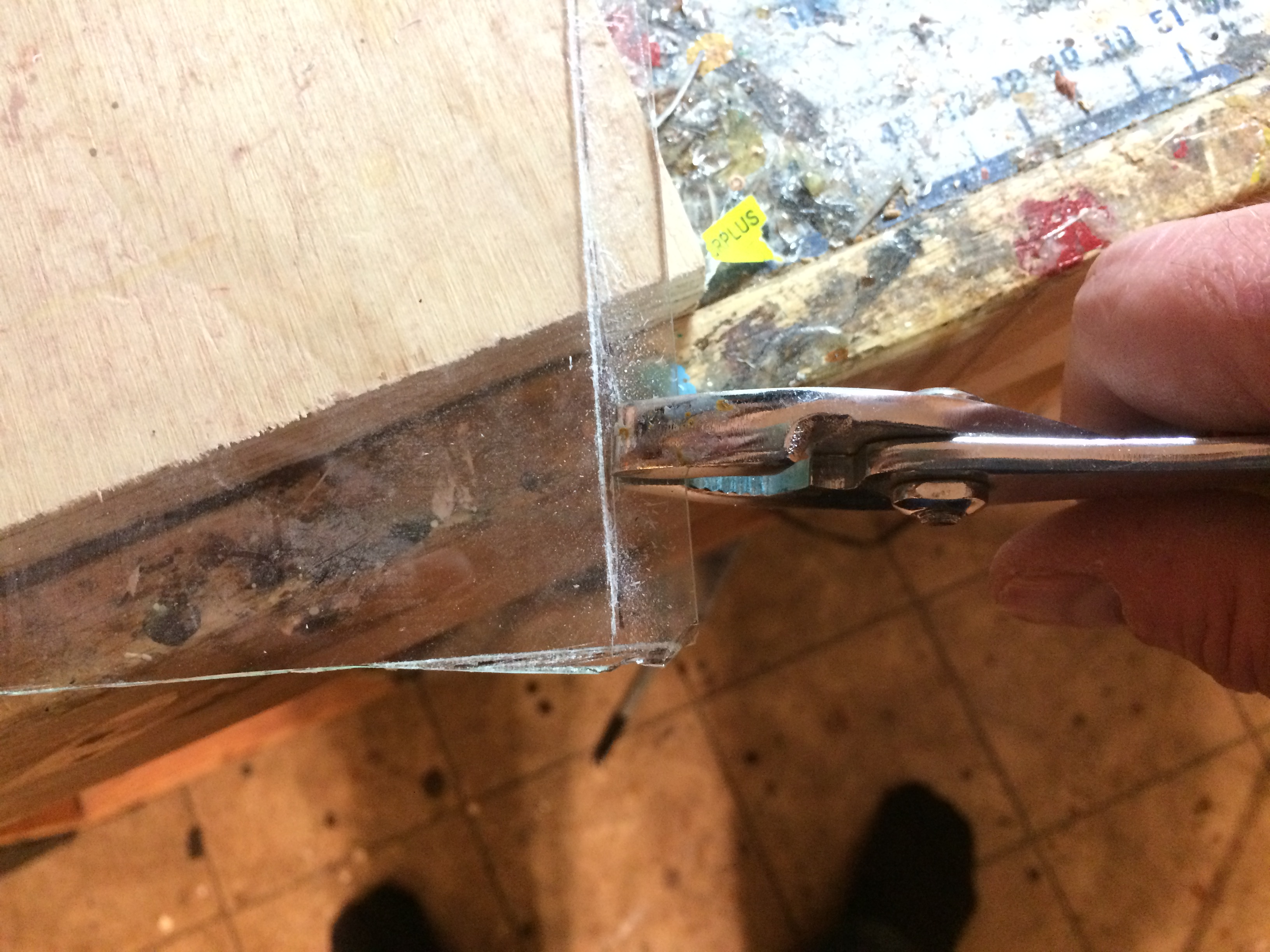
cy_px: 476
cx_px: 635
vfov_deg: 48.2
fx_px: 1064
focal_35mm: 29
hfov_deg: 61.7
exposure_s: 1/24
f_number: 2.2
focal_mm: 4.15
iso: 320
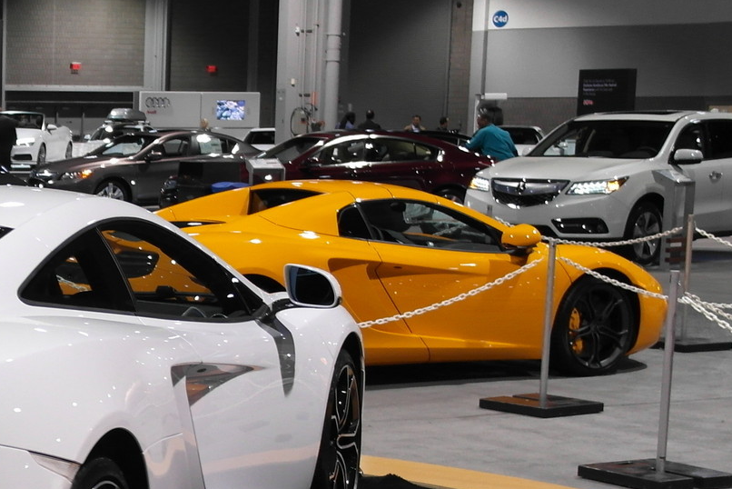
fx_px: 1892
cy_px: 406
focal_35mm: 93
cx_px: -157
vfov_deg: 14.6
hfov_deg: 20.4
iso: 400
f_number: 3.5
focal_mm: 20
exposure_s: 1/40
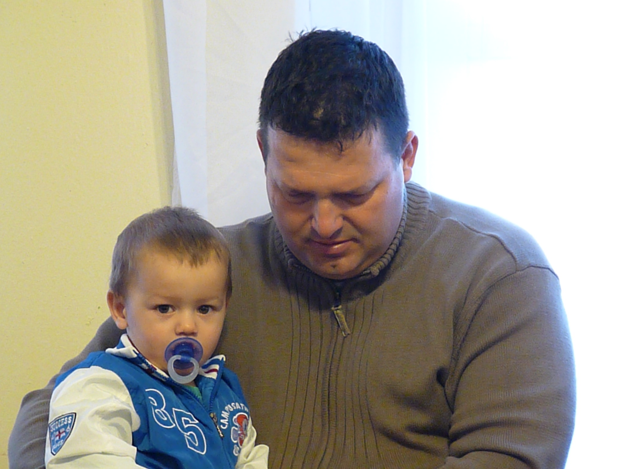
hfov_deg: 11.2
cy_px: 234
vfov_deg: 8.4
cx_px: 312
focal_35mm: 176
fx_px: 3178
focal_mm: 31.2
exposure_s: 1/40
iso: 1600
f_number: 3.7
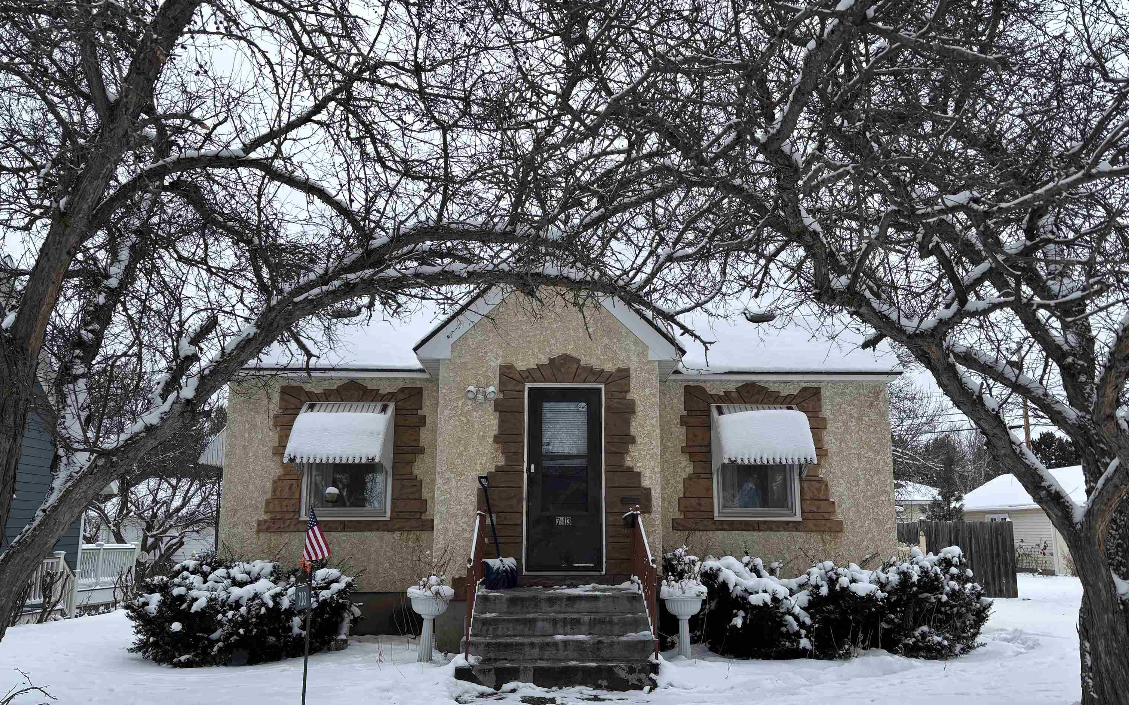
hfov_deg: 66.5
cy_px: 395
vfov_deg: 44.5
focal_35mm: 28
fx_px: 862
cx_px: 567
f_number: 1.6
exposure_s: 1/1058
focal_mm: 5.96
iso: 50
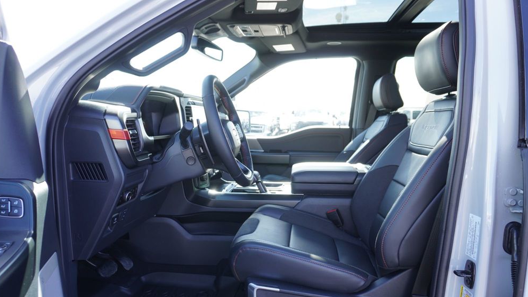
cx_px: 267
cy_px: 182
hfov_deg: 71.9
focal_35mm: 26
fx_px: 364
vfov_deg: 44.1
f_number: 4
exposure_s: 1/60
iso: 100
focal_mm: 16
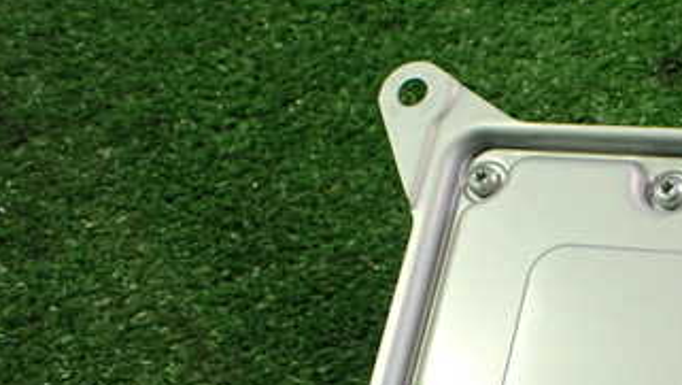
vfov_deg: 19.1
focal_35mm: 61
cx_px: 631
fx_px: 1104
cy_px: 400
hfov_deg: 32.4
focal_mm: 5.4
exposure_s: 1/100
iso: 800
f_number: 2.3
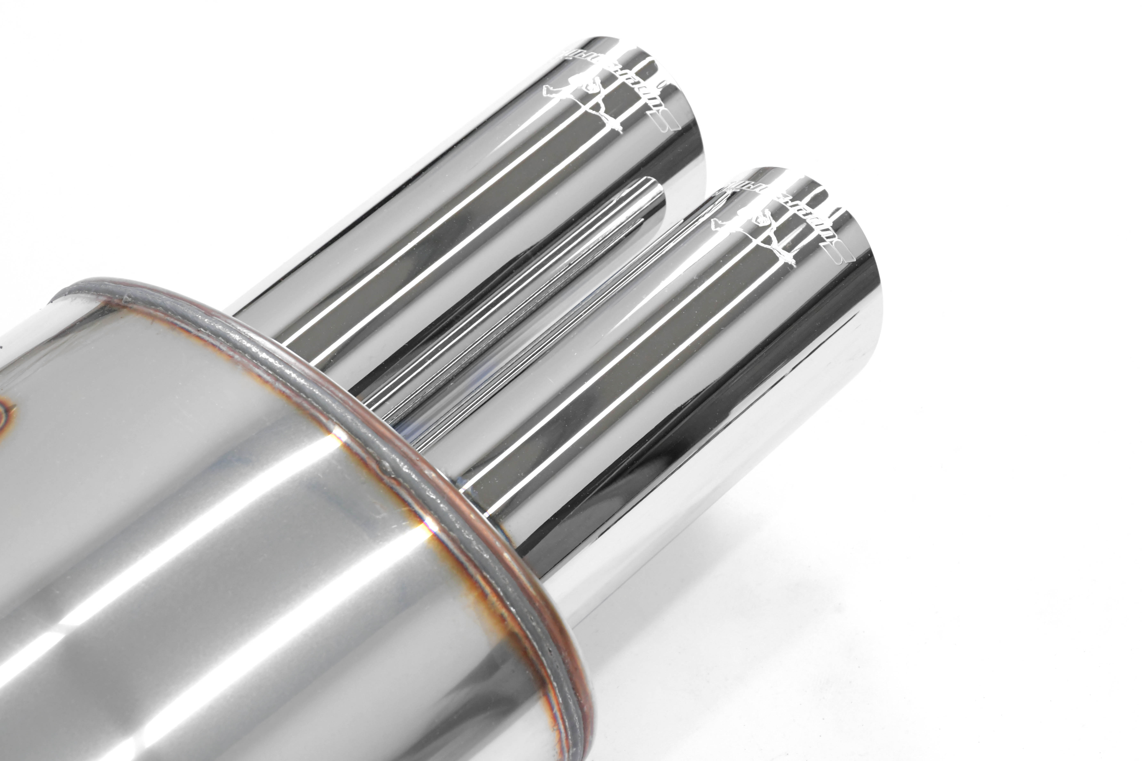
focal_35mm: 127
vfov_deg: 10.8
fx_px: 4028
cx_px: 571
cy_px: 380
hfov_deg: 16.1
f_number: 13
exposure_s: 1/80
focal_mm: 85
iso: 2500
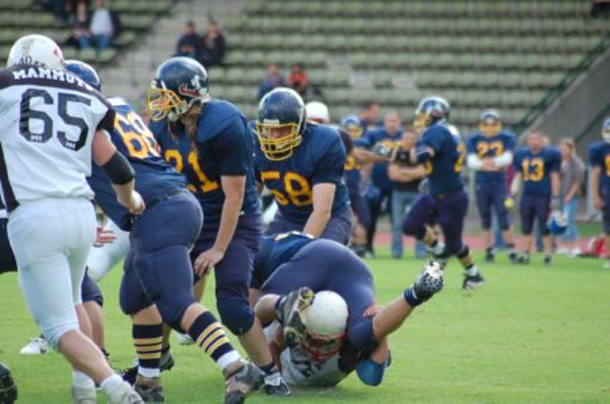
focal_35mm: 292
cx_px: 305
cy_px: 202
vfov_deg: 4.7
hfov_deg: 7.1
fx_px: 4946
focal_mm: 195
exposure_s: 1/500
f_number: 5
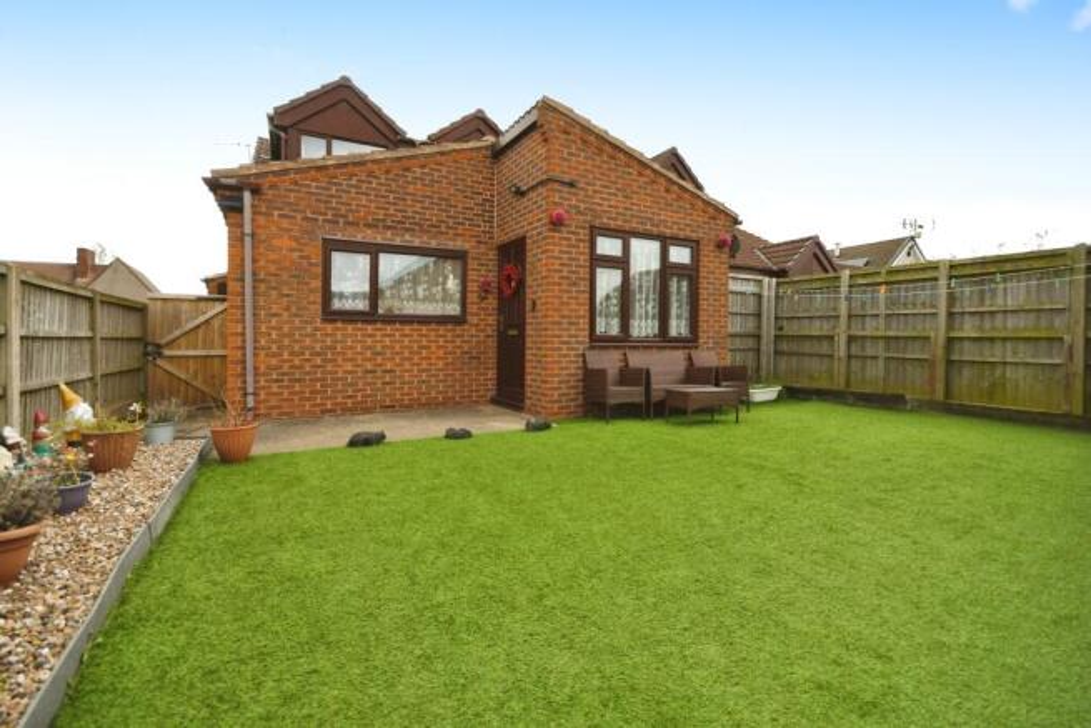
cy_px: 364
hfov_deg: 100.4
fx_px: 455
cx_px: 546
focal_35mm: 15
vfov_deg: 77.4
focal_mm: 10
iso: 400
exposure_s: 1/250
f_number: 8
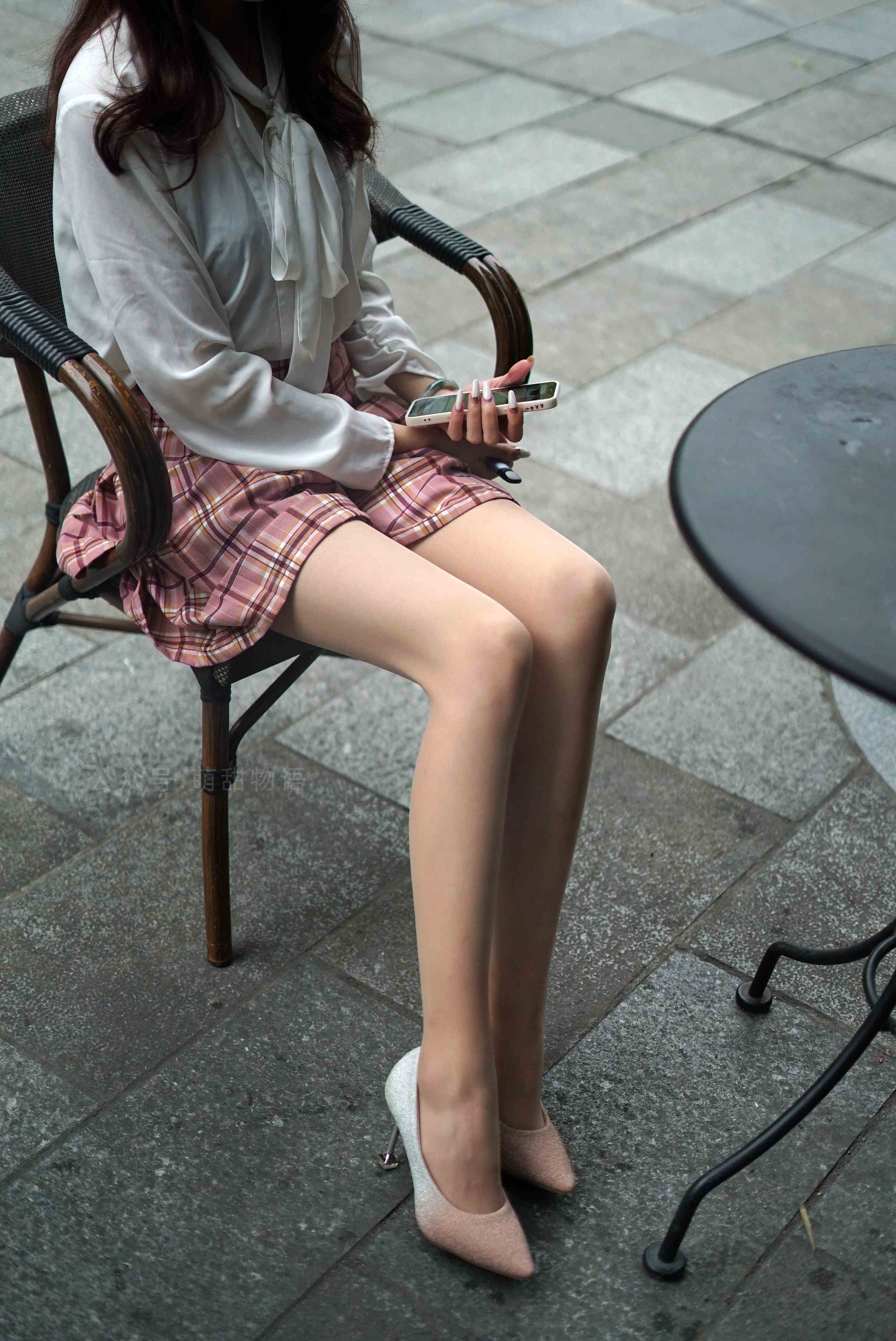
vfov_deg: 39.6
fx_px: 1864
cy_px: 670
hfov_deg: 27.0
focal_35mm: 50
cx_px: 448
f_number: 1.8
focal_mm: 50
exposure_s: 1/5000
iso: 800
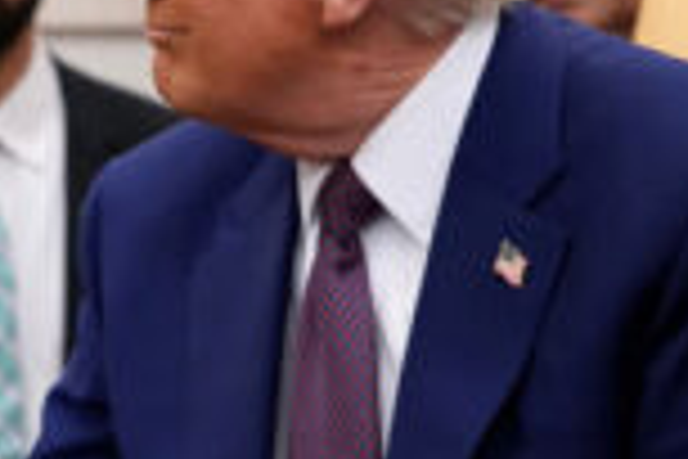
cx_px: -22
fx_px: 5236
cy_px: 432
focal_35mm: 274
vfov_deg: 5.0
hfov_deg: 7.5
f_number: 2.8
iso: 2000
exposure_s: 1/400
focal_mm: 70
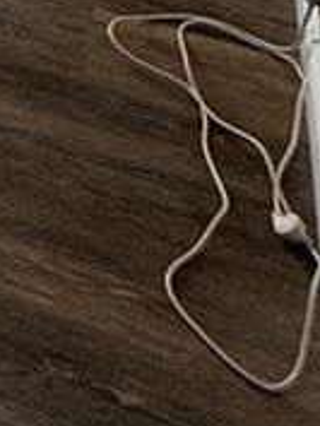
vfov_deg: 14.4
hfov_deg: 12.0
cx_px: -481
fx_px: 1170
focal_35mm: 95
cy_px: -573
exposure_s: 1/99
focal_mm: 2.22
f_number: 2.2
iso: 125
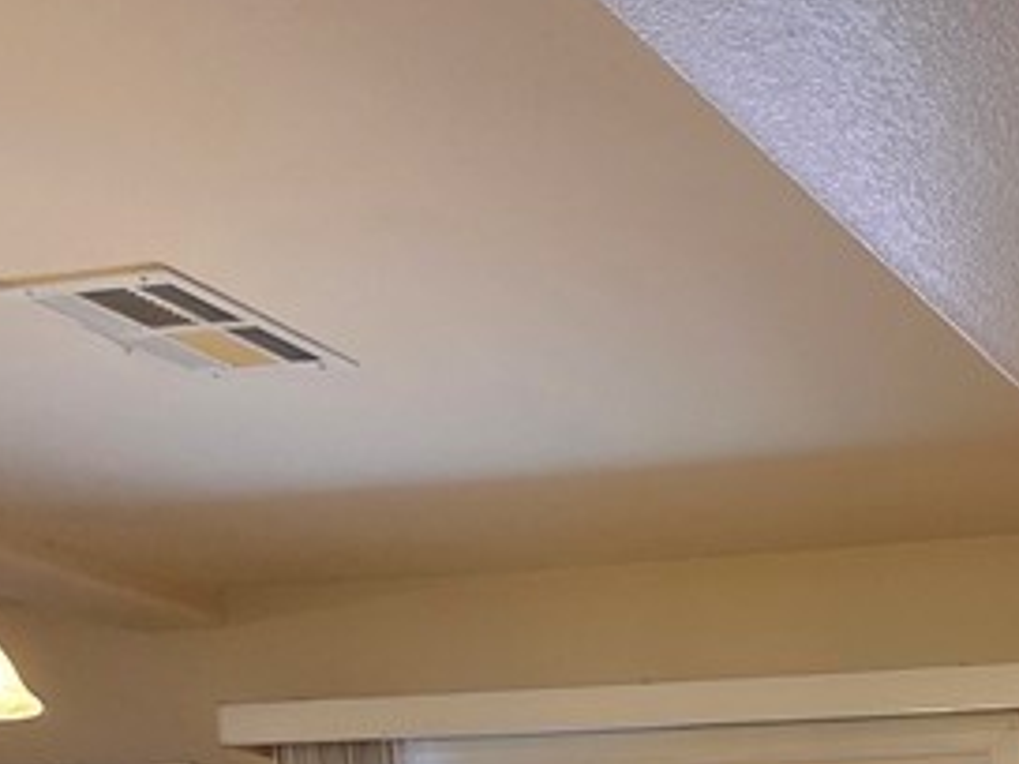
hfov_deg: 26.7
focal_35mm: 49
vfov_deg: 21.8
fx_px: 1442
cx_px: 1558
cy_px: 1285
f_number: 1.9
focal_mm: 2.2
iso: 250
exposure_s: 1/120
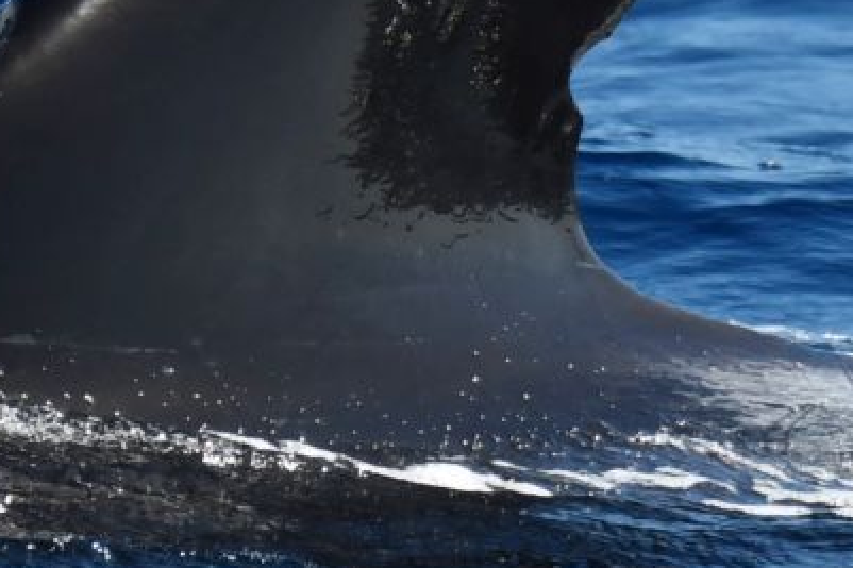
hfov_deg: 1.7
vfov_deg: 1.1
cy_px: 112
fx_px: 28325
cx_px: 247
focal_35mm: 1196
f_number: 7.1
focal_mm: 400
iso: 400
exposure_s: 1/2000
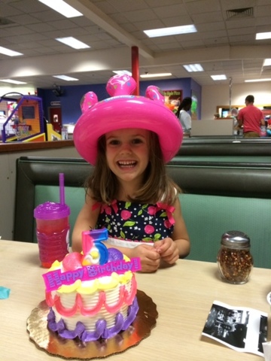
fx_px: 313
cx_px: 136
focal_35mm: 30
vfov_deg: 60.0
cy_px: 180
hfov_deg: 46.8
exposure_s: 1/30
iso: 320
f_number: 2.2
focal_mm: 4.12
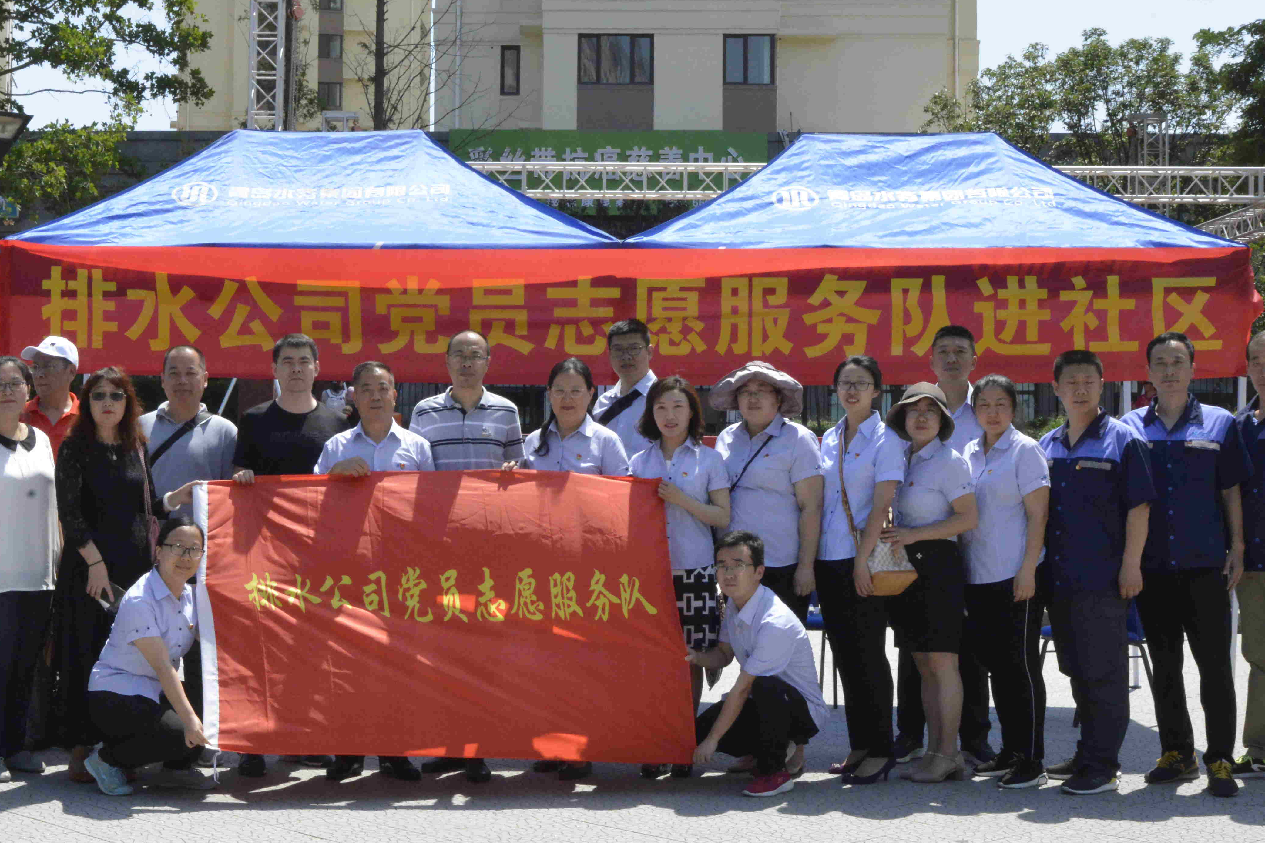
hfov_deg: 33.2
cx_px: 452
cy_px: 440
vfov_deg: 22.6
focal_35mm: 60
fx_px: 2108
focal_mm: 34
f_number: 18
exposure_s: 1/1250
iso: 5000
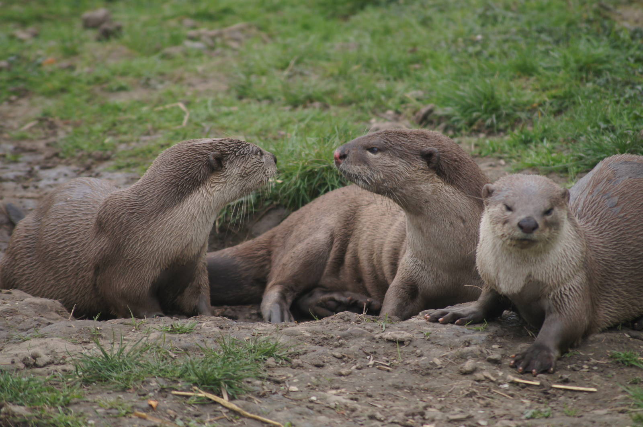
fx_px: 5352
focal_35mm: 300
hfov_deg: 6.9
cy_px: 214
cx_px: 322
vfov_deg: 4.6
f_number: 5.6
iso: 250
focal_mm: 200
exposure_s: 1/320
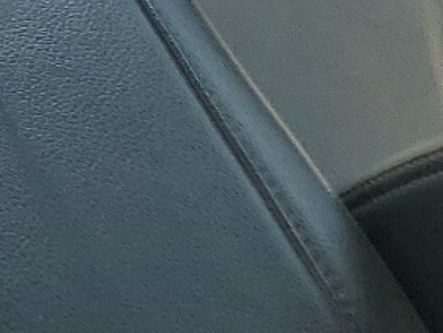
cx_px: -667
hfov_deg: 11.0
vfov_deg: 8.7
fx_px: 1895
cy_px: -589
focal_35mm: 148
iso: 50
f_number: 1.5
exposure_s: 1/278
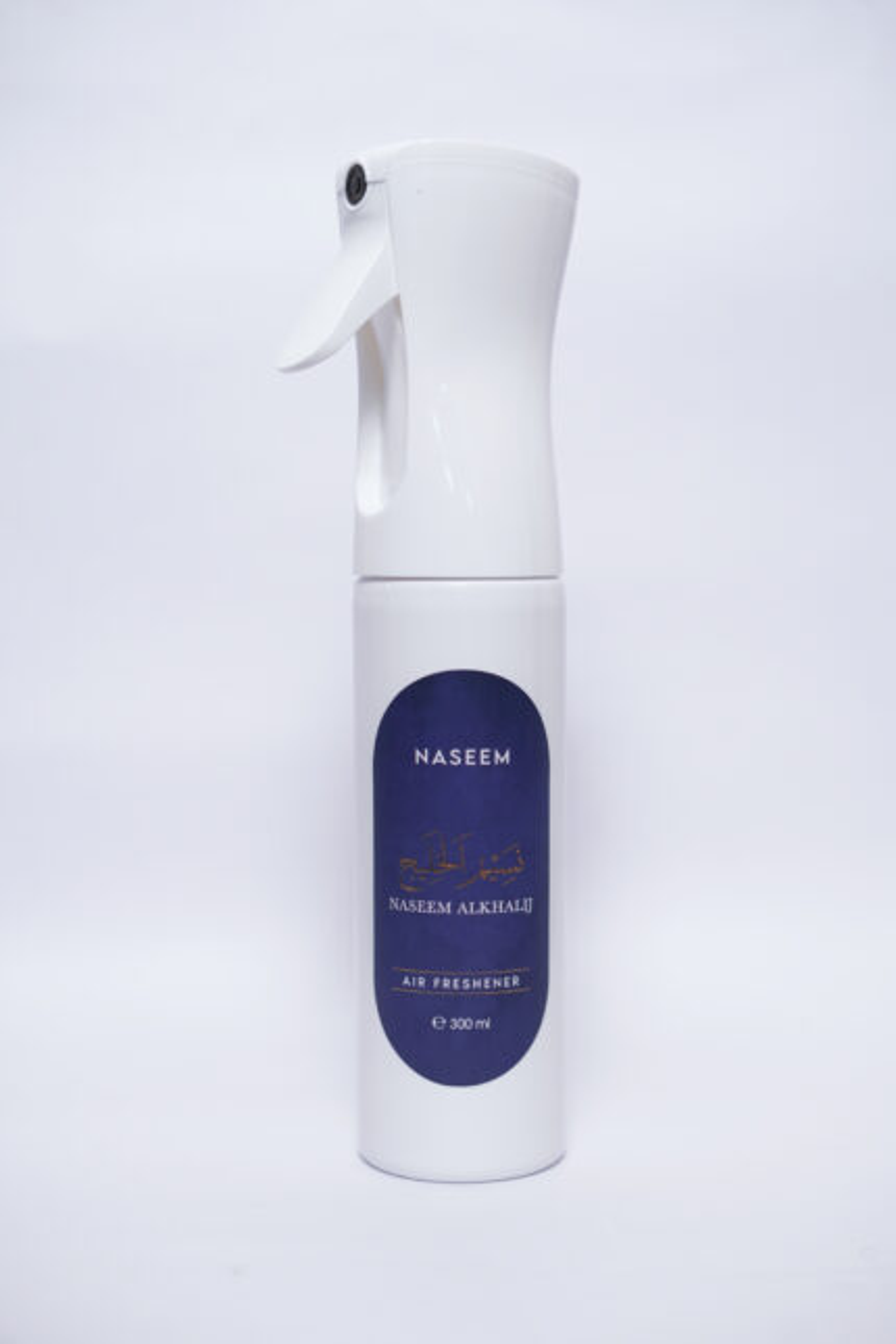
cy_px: 672
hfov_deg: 27.0
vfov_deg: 39.6
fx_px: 1867
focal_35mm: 50
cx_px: 448
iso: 800
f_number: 2.8
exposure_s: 1/200
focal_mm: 50
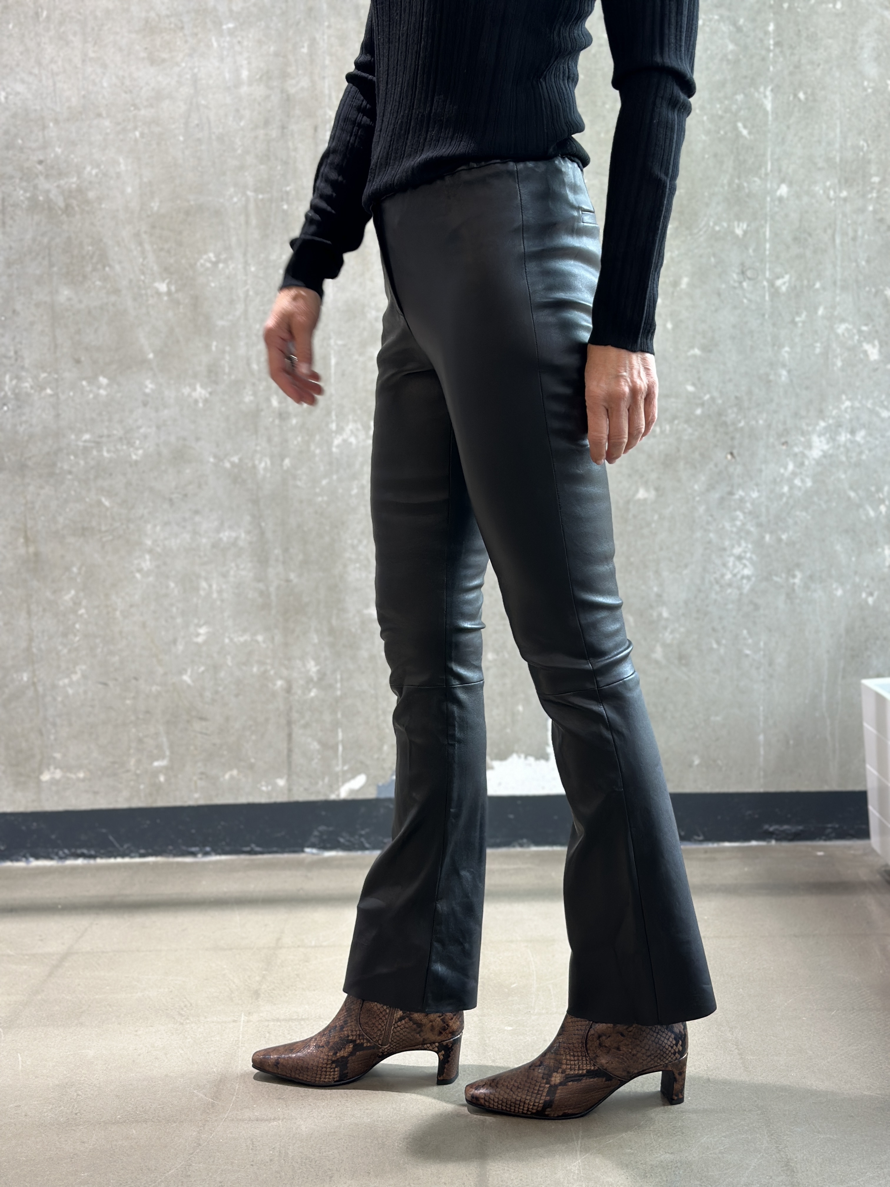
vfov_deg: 39.7
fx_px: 1645
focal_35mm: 48
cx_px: 445
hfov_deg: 30.3
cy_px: 594
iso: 100
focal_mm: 6.86
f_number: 1.78
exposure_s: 1/50
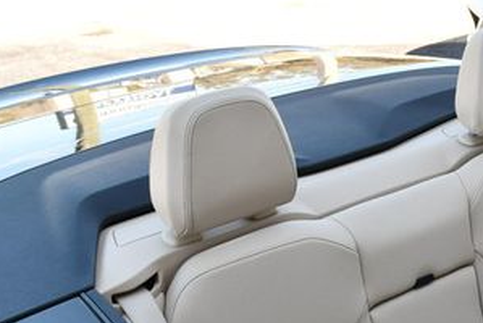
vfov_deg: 17.3
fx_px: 1034
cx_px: 485
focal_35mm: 77
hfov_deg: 25.0
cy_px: 341
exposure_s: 1/250
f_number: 5.6
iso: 320
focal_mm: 18
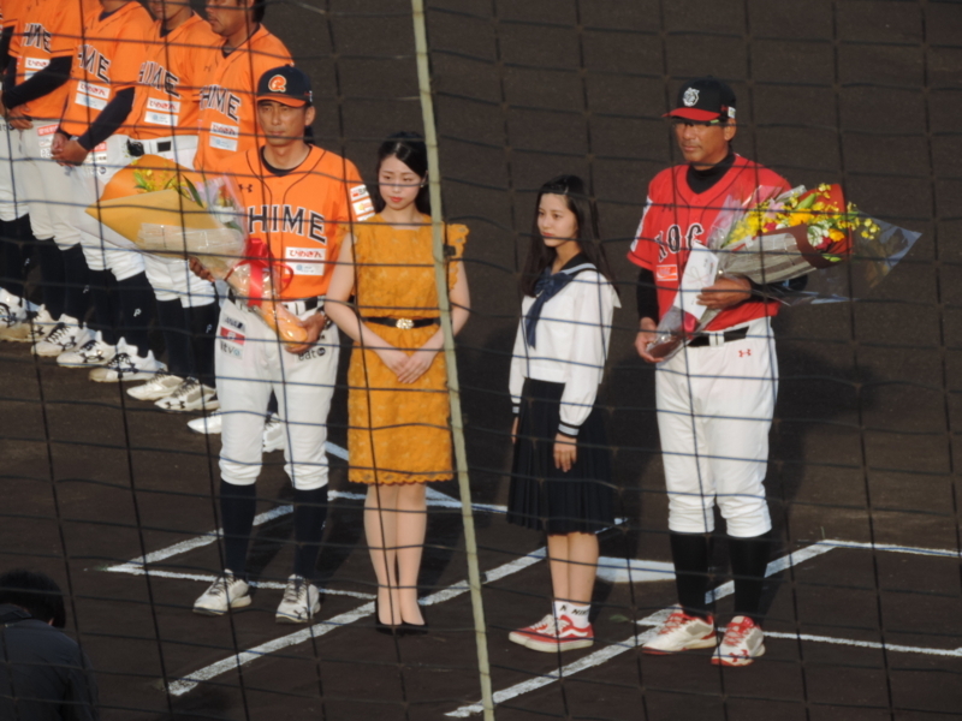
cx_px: 481
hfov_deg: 6.1
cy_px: 360
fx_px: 9032
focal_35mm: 325
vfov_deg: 4.6
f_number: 4.8
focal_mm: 57.9
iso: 90
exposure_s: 1/200
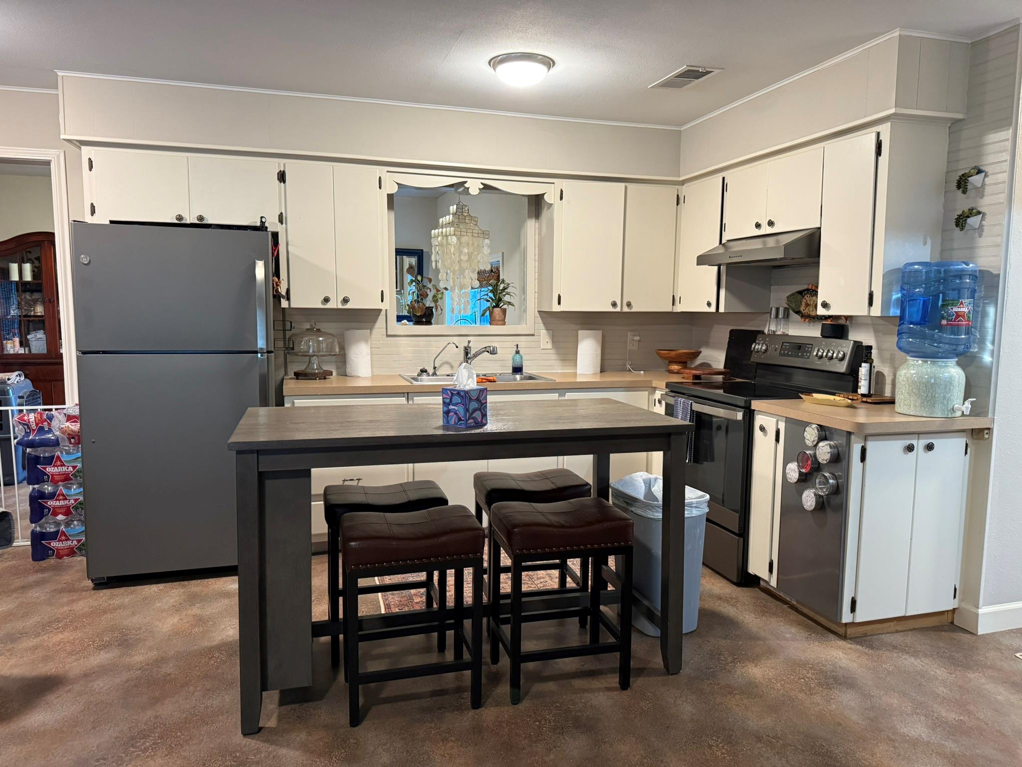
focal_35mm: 24
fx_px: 709
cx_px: 511
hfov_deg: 71.6
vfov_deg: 56.8
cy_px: 384
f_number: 1.78
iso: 400
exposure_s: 1/60
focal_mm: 6.76
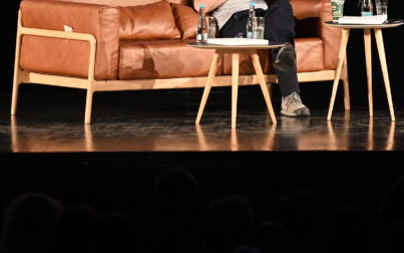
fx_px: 4273
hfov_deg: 5.4
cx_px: 263
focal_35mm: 388
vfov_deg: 3.4
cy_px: -32
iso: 1250
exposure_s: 1/160
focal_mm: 150
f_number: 2.8
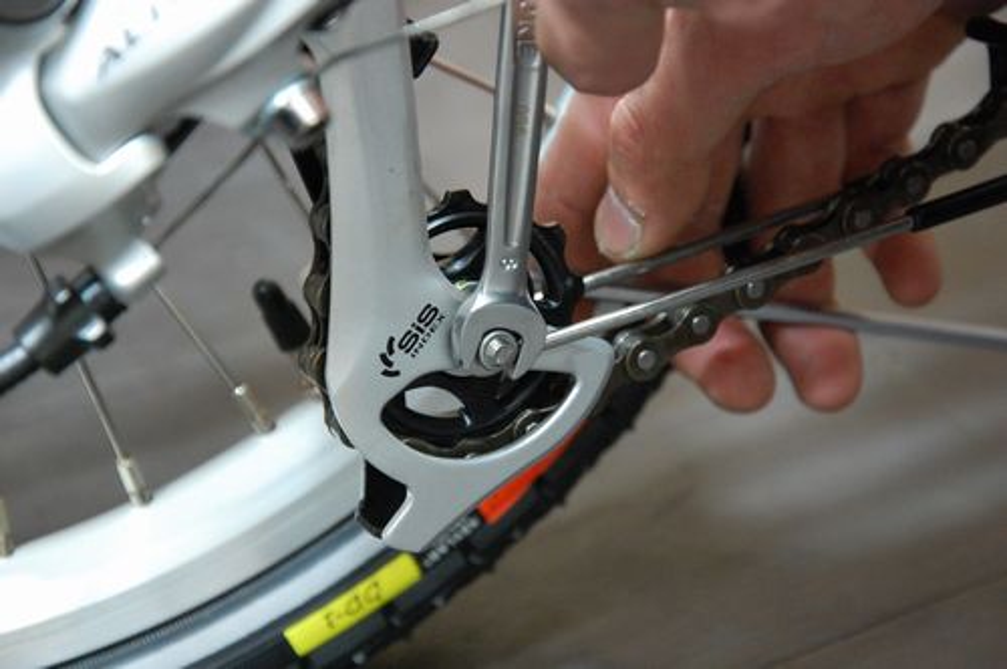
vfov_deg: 13.4
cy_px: 334
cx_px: 504
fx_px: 2849
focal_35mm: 102
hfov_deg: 20.0
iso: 1600
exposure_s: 1/6
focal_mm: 68
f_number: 5.6
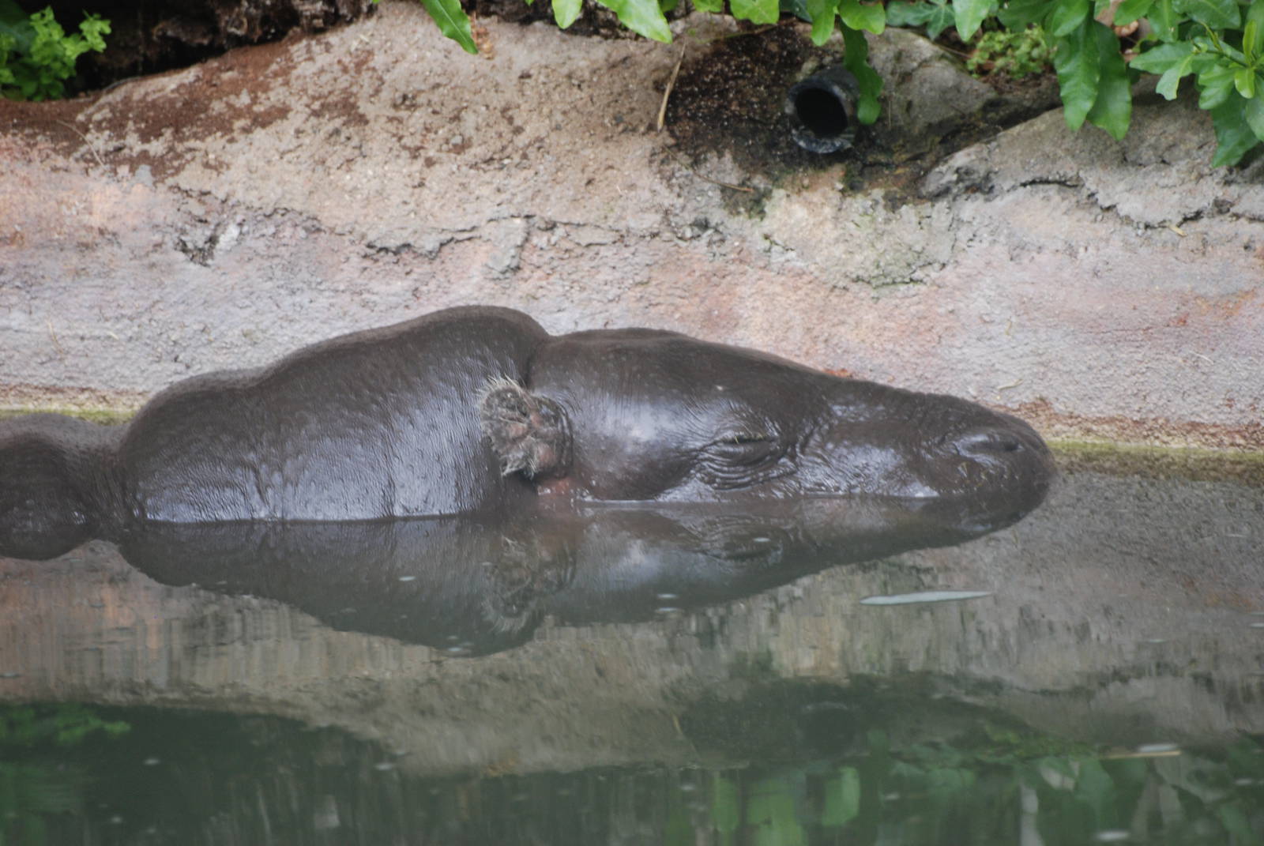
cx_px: 632
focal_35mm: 330
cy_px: 423
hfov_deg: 6.2
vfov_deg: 4.2
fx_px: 11600
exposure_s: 1/125
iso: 400
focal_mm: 220
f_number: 5.3
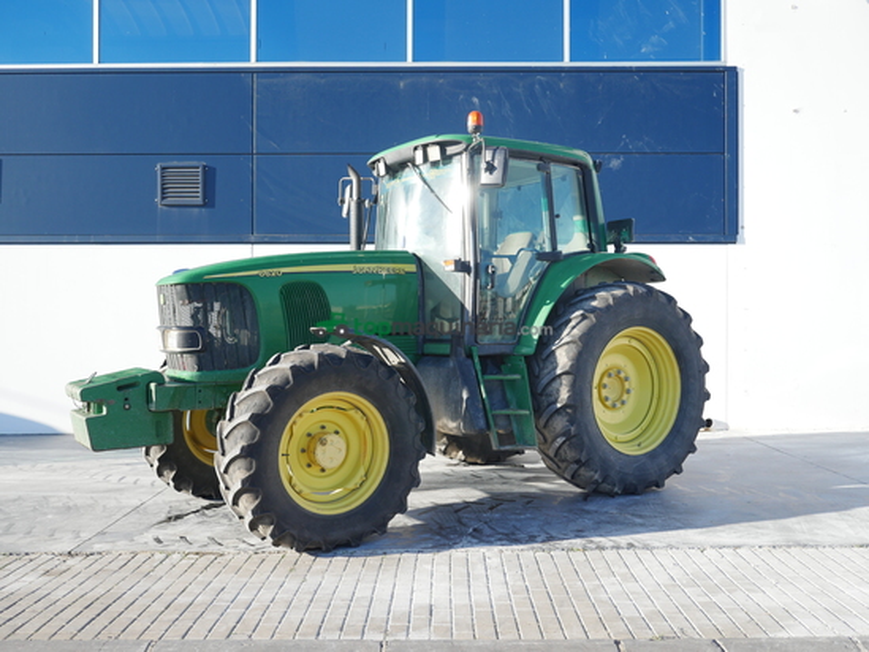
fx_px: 854
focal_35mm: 34
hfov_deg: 53.9
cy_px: 326
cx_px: 434
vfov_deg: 41.8
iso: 200
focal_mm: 17
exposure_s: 1/500
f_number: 4.5
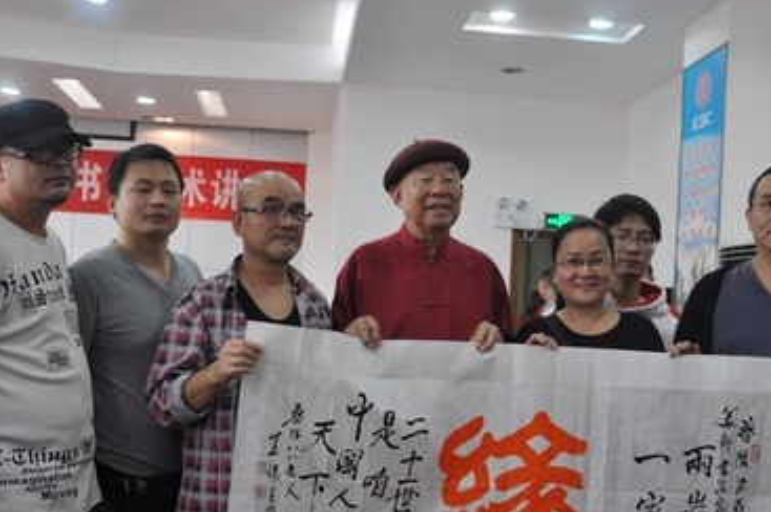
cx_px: 420
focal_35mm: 49
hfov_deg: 40.3
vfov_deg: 27.4
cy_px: 325
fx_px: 1048
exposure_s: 1/25
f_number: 3.8
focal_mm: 24
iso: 400
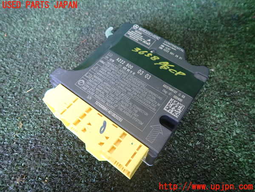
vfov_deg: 54.9
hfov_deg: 69.4
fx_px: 184
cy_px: 96
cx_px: 128
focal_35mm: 25
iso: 250
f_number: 2
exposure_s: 1/30
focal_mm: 4.5
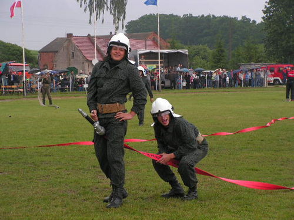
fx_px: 960
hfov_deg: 17.4
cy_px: 110
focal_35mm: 113
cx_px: 147
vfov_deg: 13.1
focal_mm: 18.9
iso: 64
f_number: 3.4
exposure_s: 1/160
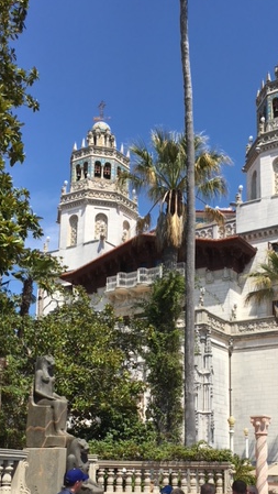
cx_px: 180
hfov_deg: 26.4
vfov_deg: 44.5
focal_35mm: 45
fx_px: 589
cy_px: 344
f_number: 2.2
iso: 25
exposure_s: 1/1789
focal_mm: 4.15
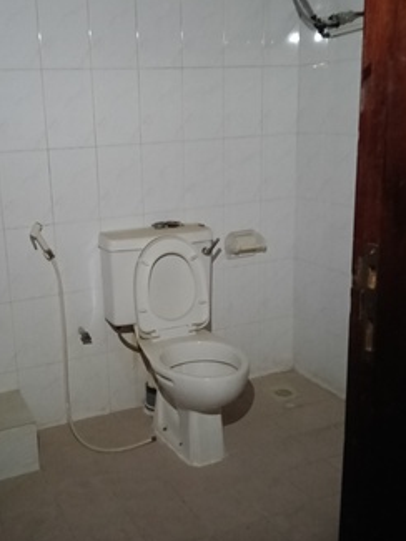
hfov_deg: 37.5
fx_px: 594
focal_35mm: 38
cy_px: 264
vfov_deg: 49.0
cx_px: 151
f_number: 1.8
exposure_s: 1/10
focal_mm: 3.98
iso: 6400
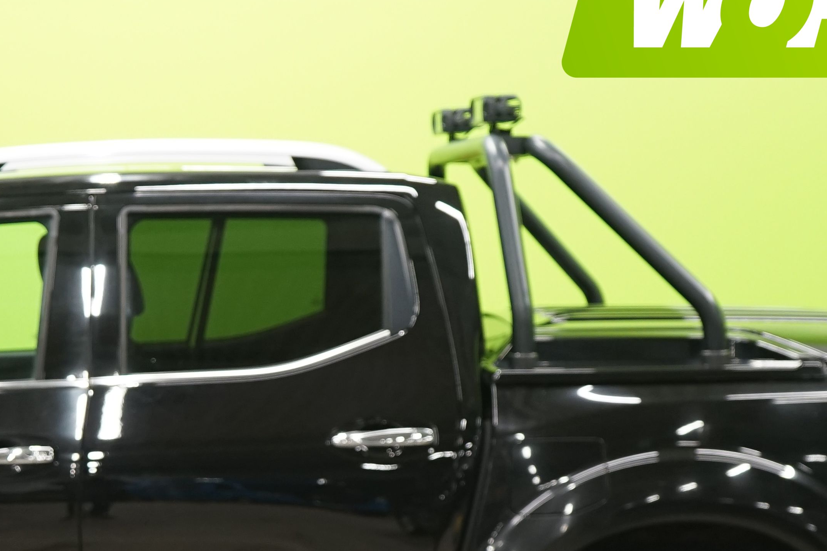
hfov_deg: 19.0
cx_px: 130
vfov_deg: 12.8
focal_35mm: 106
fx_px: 2435
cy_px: 469
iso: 800
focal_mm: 38
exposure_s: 1/30
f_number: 5
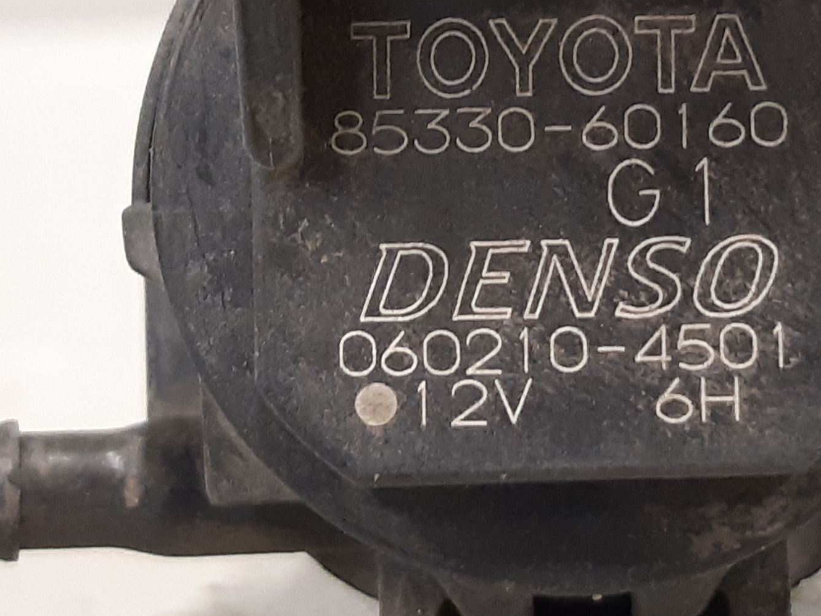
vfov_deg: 35.8
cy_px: 248
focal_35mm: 40
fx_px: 949
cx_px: 522
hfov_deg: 46.3
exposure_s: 1/33
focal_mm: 3.93
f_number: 1.7
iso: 250
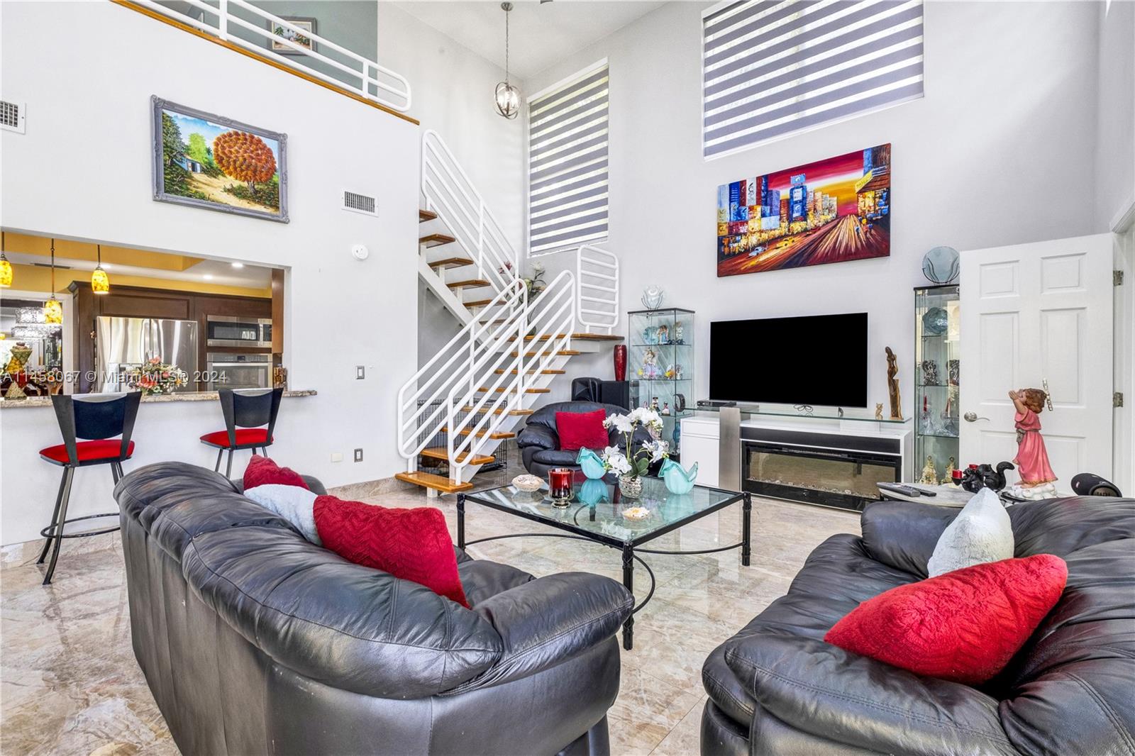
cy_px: 378
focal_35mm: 15
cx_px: 568
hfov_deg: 100.4
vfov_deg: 77.3
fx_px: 473
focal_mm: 10
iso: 500
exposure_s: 1/15
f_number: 8
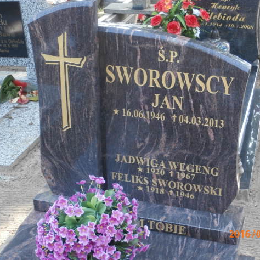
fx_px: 578
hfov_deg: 25.4
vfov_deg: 25.4
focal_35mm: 68
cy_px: 129
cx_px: 132
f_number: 4.5
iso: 200
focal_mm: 10.11
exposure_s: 1/50
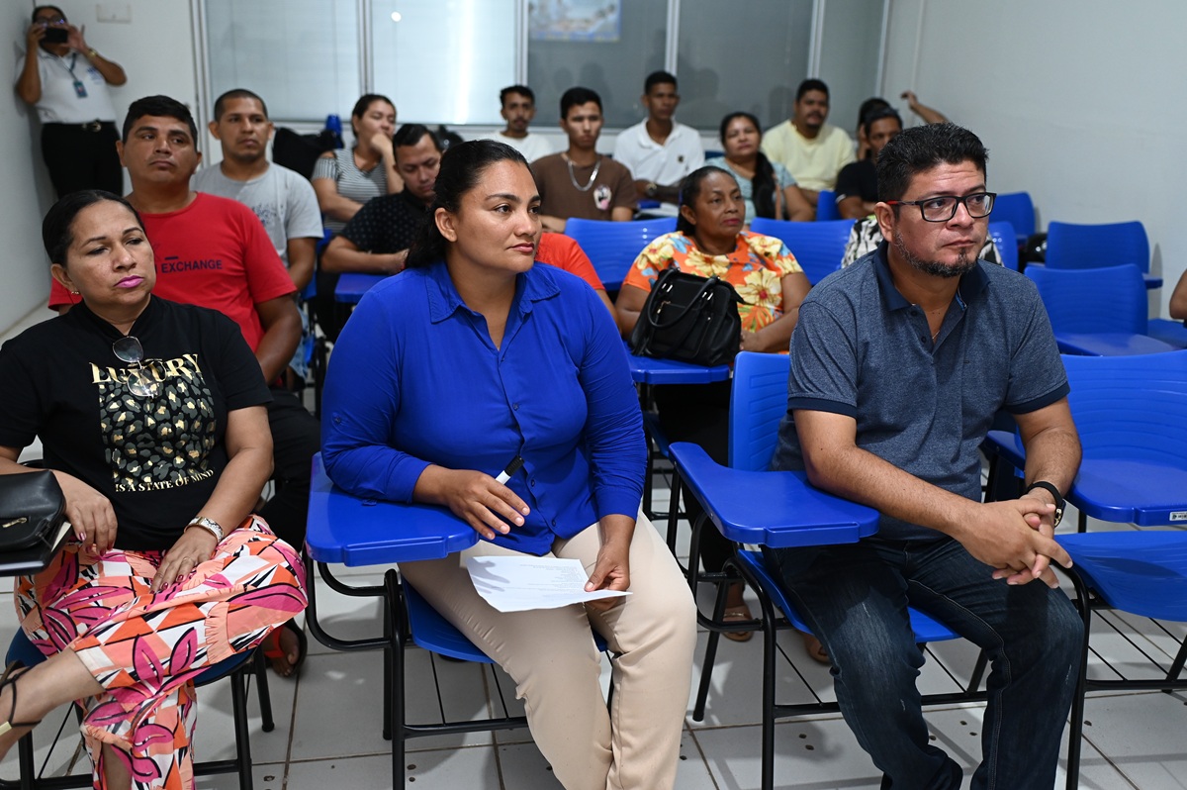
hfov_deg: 54.5
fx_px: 1153
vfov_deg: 37.8
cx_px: 594
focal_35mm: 35
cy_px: 395
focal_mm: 35
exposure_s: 1/200
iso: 1600
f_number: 2.5
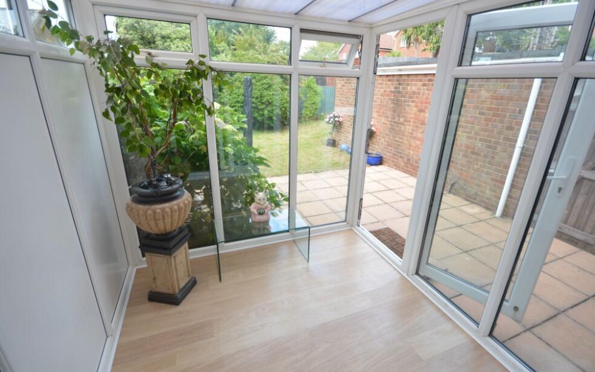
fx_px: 259
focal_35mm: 16
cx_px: 310
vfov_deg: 71.3
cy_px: 183
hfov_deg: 97.8
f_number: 8
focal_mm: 10
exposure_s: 1/125
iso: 400
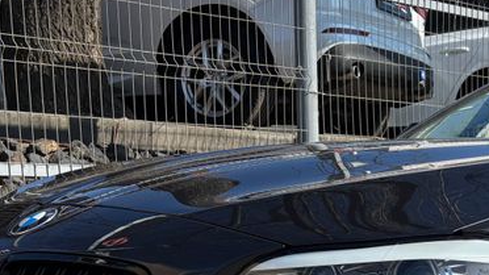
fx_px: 1011
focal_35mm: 78
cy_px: 339
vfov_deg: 14.9
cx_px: 523
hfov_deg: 25.4
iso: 50
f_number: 1.6
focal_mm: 5.96
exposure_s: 1/2933
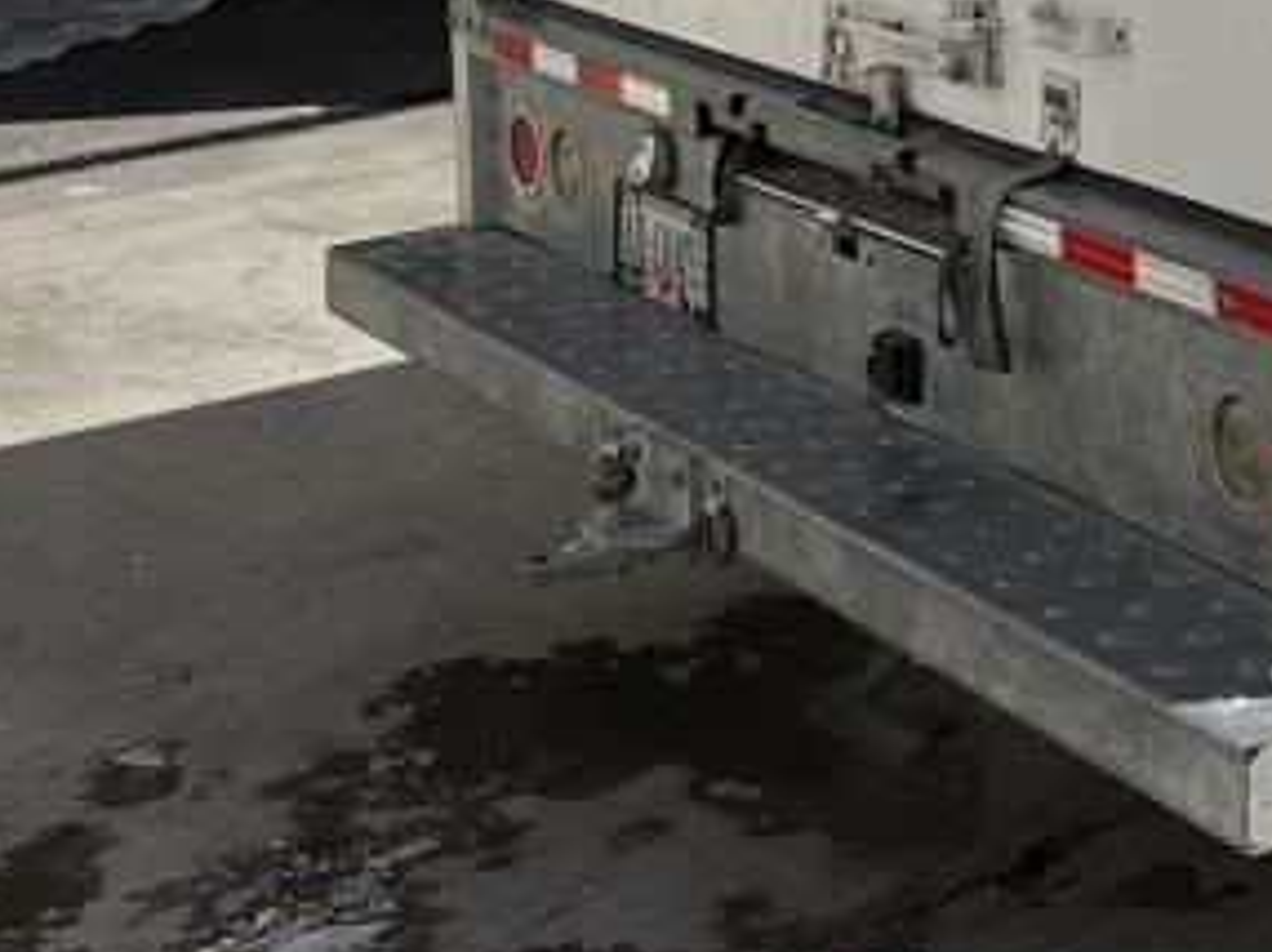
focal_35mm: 86
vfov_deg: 15.9
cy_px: -409
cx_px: 1614
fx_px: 3158
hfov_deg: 20.9
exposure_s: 1/12048
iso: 80
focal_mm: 6.86
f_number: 1.78
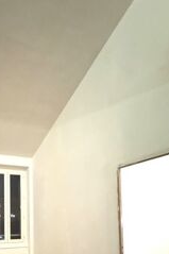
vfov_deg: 62.4
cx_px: 6
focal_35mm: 26
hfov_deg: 43.6
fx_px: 183
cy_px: 210
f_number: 2.2
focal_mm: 2.22
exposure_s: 1/50
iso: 1250
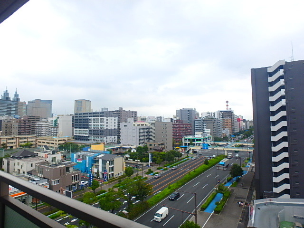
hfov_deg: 79.0
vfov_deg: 63.4
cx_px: 152
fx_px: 184
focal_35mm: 21
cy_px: 114
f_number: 3.5
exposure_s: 1/160
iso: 125
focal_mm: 3.7
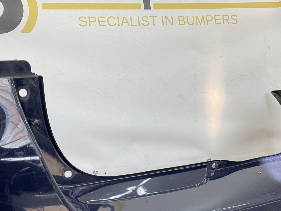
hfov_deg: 37.9
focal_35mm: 50
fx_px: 406
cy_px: 167
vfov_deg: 28.5
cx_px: 181
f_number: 1.8
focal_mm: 3
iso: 16
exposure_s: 1/136
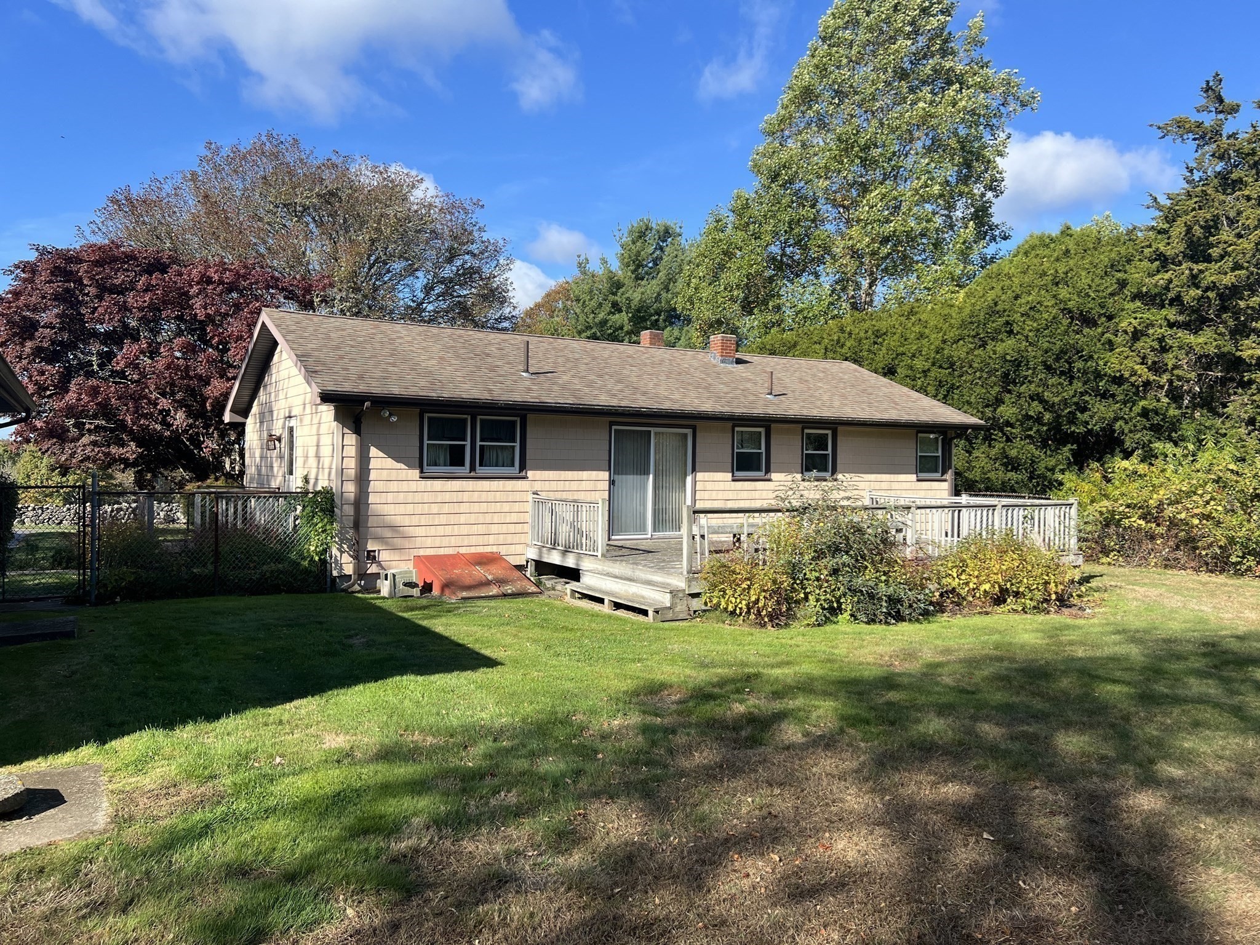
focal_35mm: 26
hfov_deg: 67.3
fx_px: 946
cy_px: 472
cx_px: 630
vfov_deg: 53.1
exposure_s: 1/2632
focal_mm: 5.7
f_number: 1.5
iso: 50
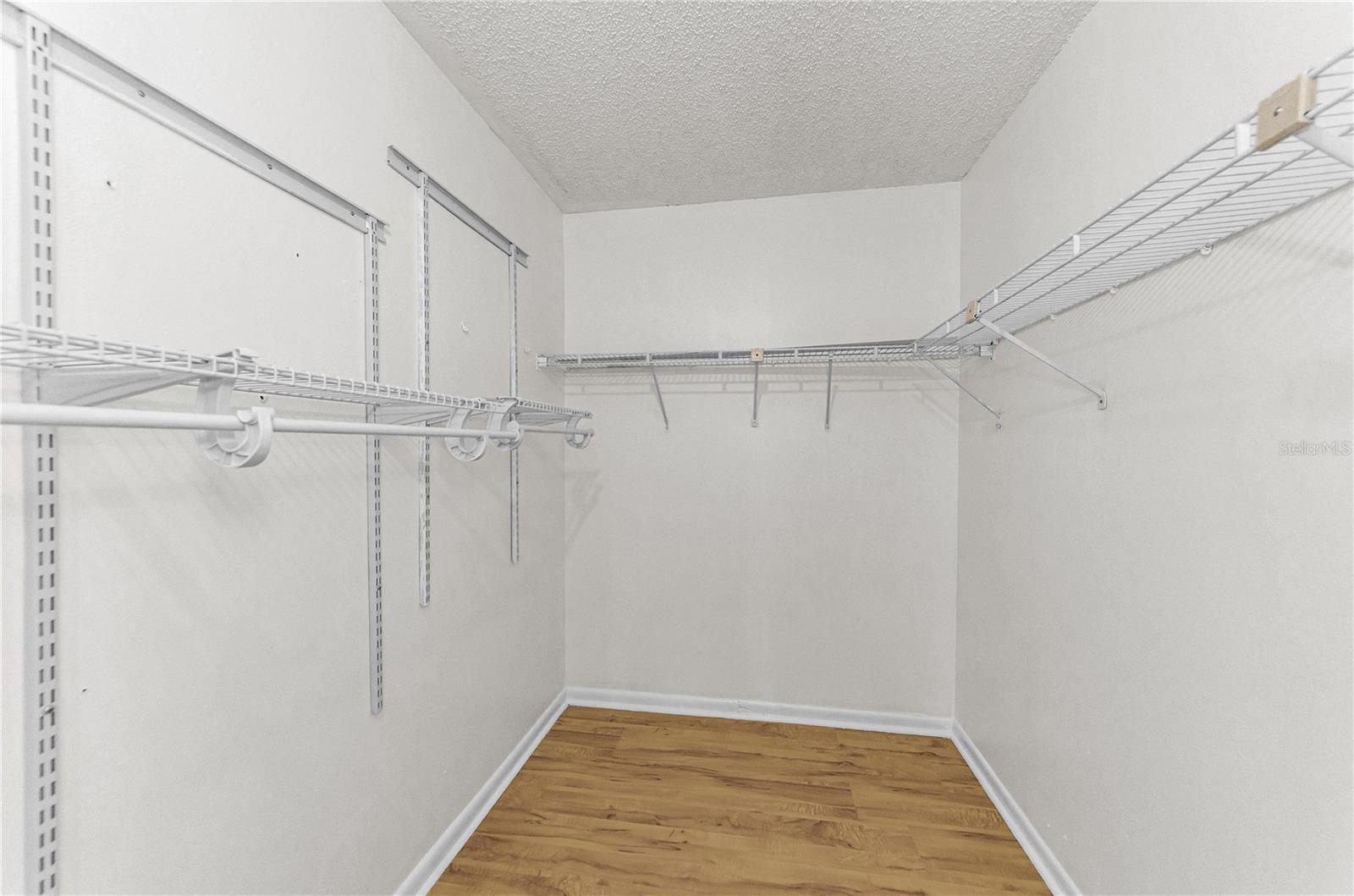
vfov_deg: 89.7
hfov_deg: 112.7
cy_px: 448
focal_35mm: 12
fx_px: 450
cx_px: 677
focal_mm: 8
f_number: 6.3
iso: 320
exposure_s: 1/50
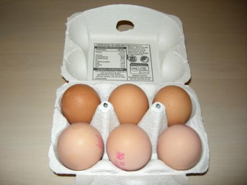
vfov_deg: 39.7
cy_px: 92
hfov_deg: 51.4
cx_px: 124
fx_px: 257
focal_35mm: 36
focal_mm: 7.5
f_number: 2.7
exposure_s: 1/30
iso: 64
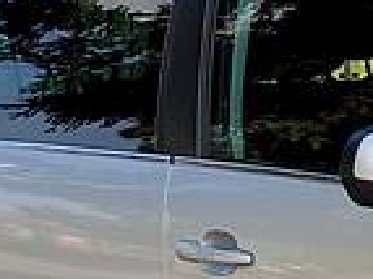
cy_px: 295
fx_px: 3133
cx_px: 655
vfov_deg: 5.1
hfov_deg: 6.7
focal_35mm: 291
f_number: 2.4
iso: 25
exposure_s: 1/207
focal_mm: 6
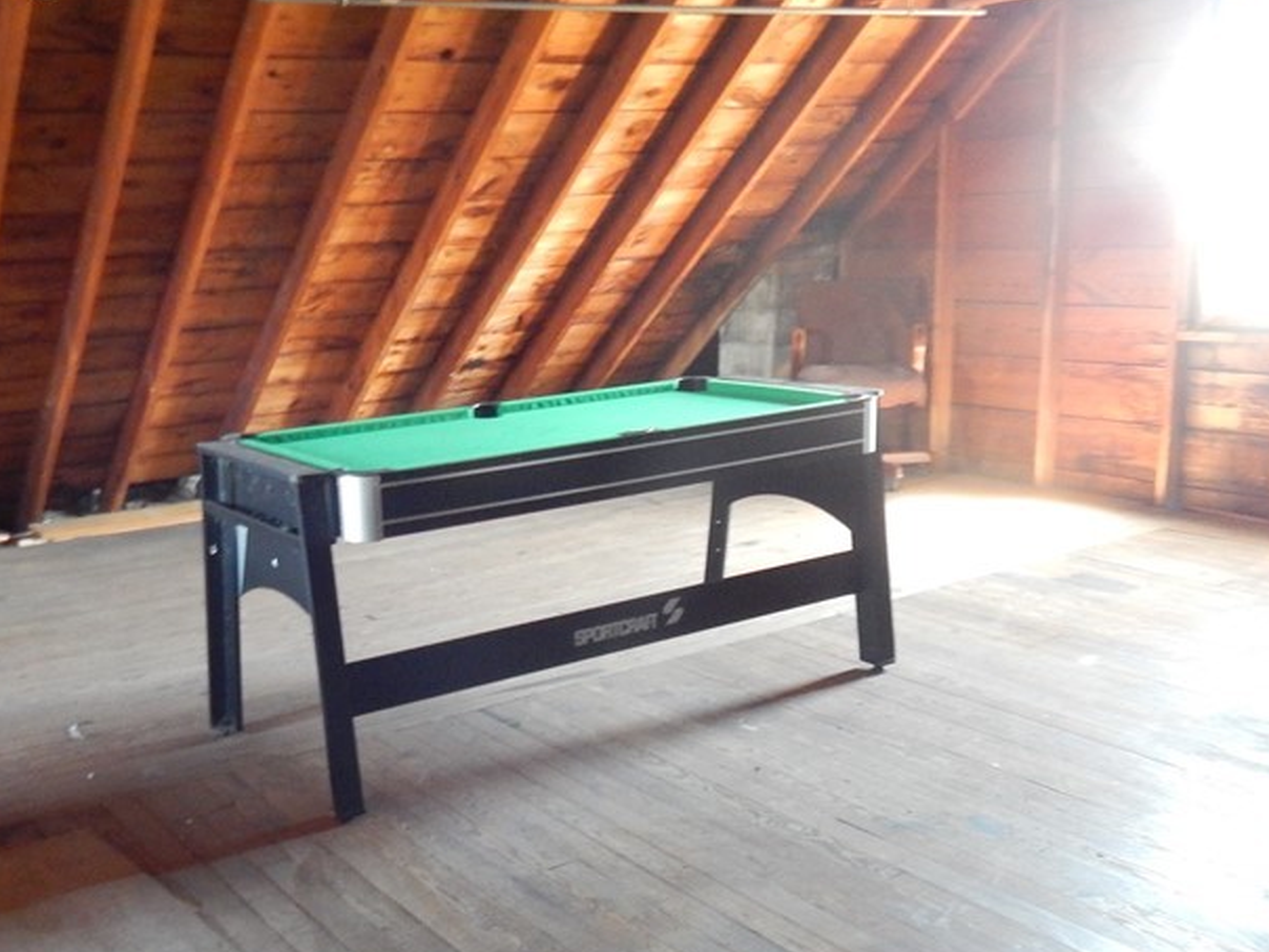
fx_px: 1430
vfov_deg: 36.5
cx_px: 515
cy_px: 612
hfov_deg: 47.6
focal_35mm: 39
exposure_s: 1/8
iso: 560
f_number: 3
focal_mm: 4
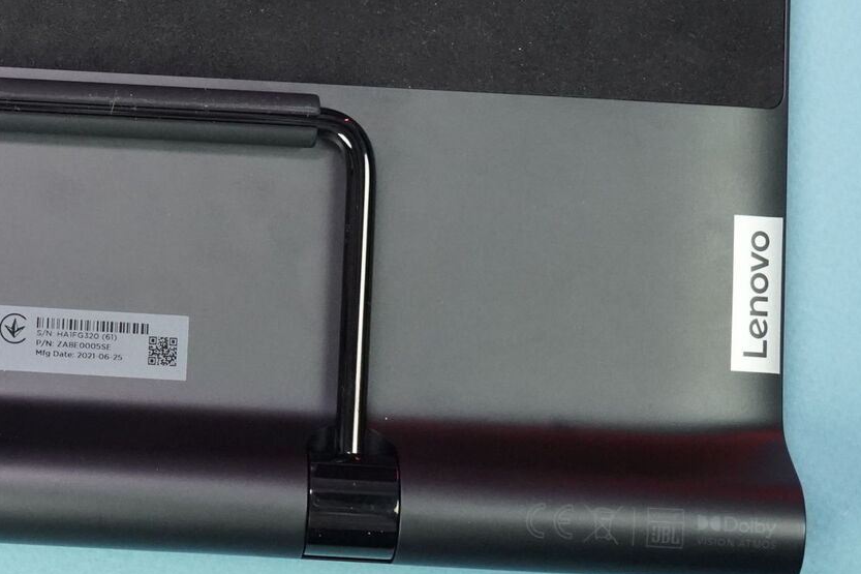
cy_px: 16
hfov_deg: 17.7
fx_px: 2702
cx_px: 30
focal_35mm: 113
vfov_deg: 12.0
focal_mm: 49
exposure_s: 1/160
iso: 6400
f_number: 8
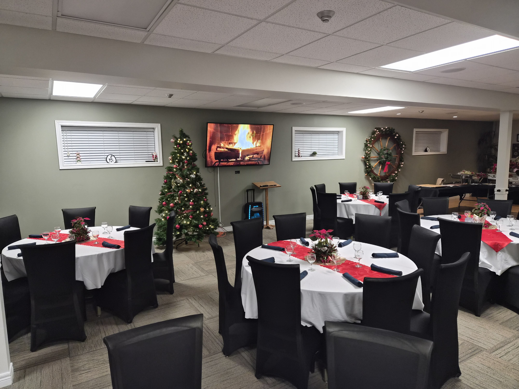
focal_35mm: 23
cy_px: 194
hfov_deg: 73.9
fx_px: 345
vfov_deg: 58.9
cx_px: 260
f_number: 1.8
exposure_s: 1/120
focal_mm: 5.4
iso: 250
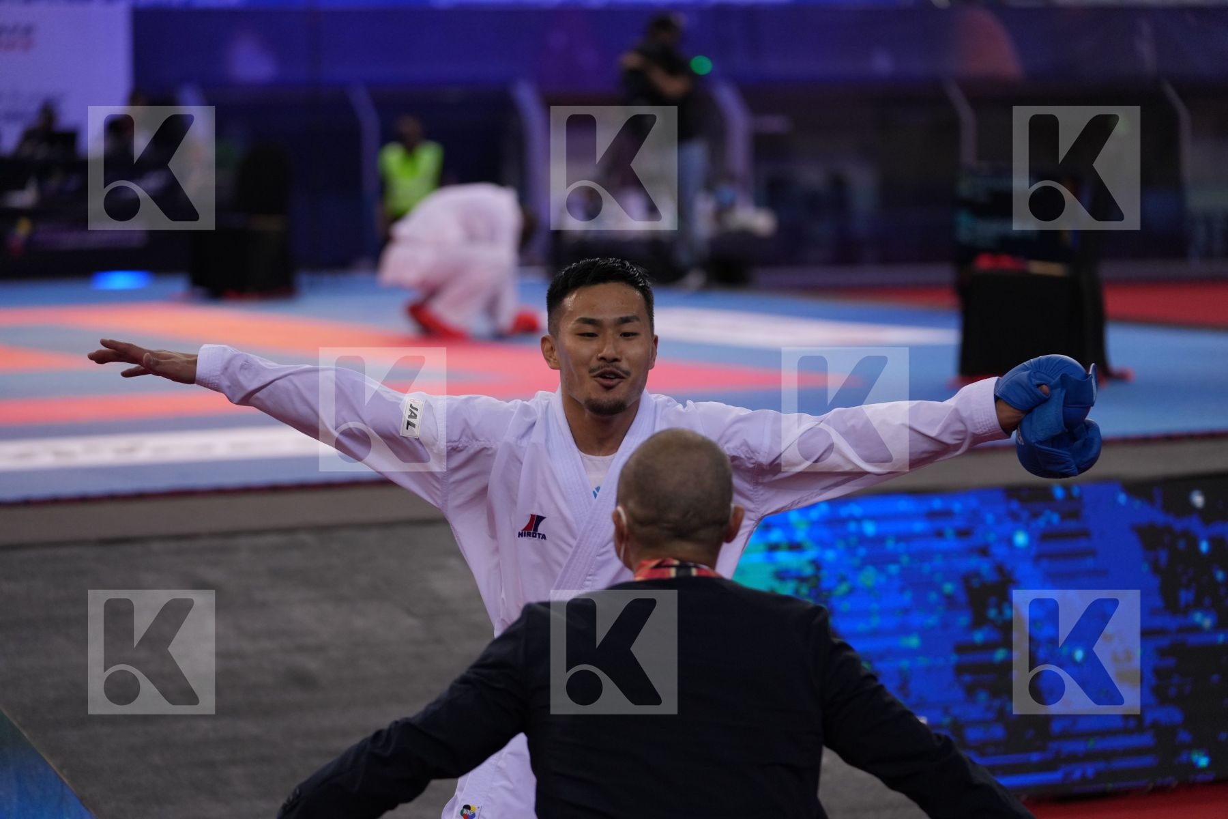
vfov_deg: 11.4
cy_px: 410
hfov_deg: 17.1
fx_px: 4093
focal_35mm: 120
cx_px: 614
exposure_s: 1/1000
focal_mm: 120
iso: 1600
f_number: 2.8
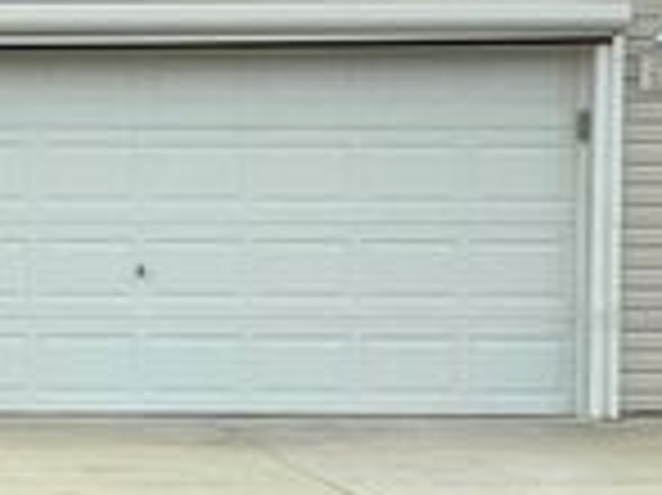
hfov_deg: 11.5
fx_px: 3115
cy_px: 317
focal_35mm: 163
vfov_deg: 9.1
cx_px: -423
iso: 80
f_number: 1.78
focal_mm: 6.76
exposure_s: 1/3226
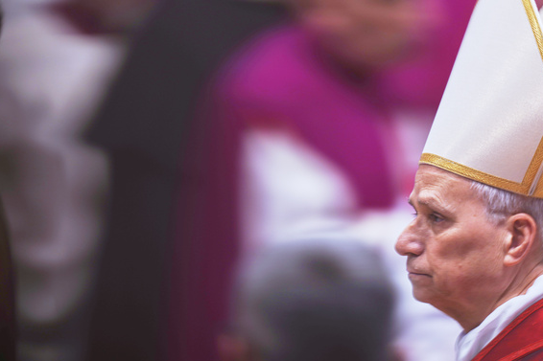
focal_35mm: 724
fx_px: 10917
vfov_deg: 1.9
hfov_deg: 2.8
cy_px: 273
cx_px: 479
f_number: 2.8
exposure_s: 1/15
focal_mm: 400
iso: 50
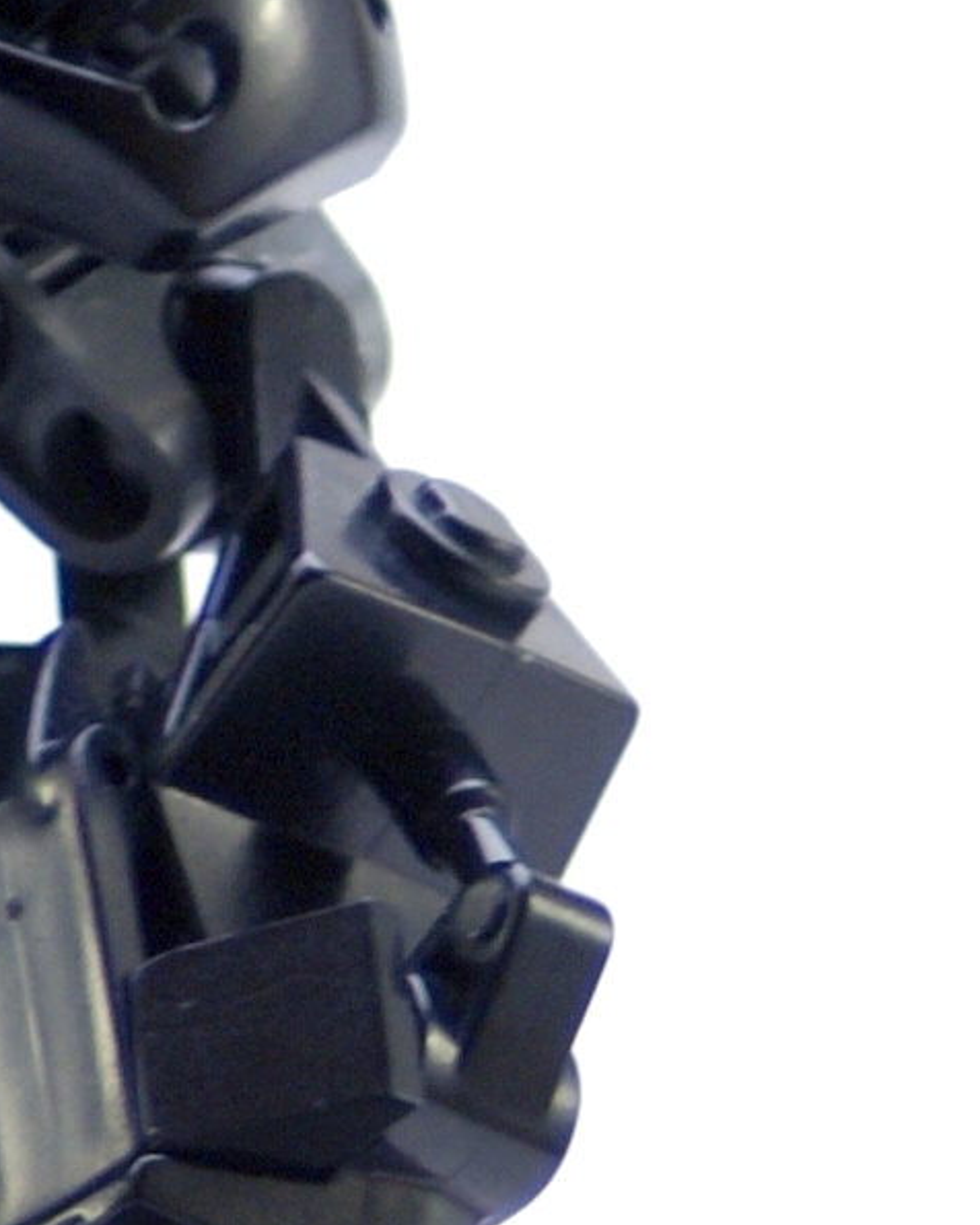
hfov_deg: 2.4
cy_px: 1495
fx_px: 23276
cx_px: -1227
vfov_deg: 3.0
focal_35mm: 642
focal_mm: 70
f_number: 4
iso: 100
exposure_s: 1/40
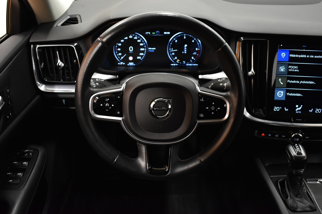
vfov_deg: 35.5
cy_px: 107
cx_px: 161
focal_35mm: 38
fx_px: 335
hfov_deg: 51.3
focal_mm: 25
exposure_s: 1/40
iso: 1400
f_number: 4
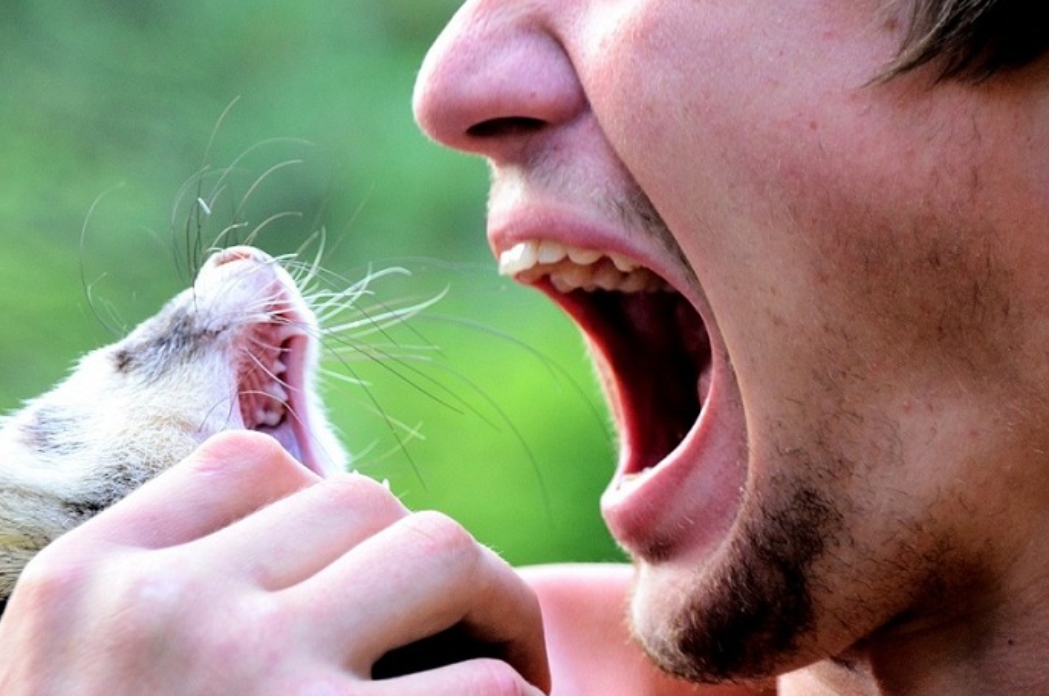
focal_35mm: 289
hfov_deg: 7.1
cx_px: 517
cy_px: 335
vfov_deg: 4.7
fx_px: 8395
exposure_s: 1/80
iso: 1600
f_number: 6
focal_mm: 165
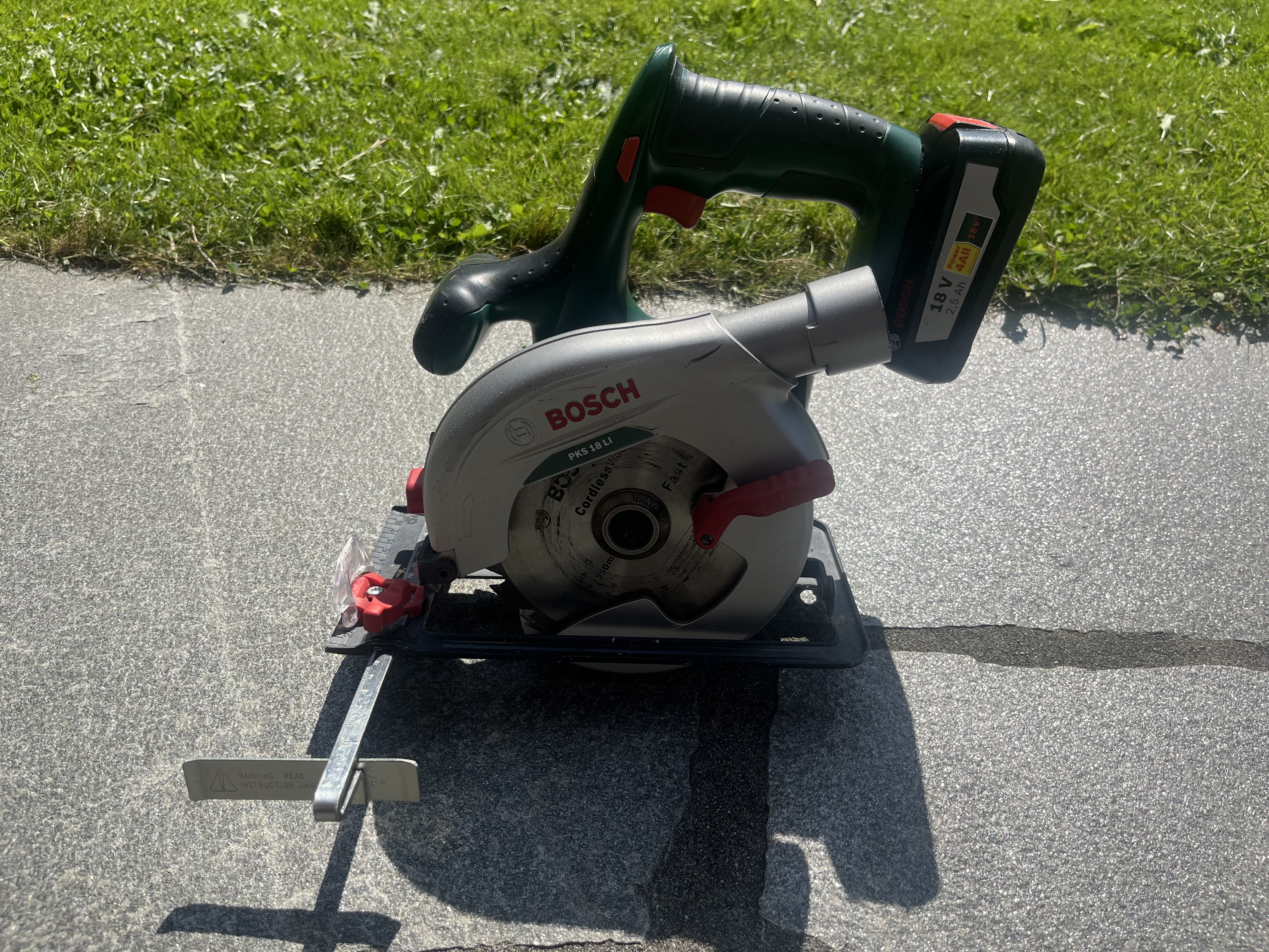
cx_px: 634
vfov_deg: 53.1
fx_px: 953
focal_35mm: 26
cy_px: 476
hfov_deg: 67.3
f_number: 1.6
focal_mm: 5.1
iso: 50
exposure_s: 1/4854
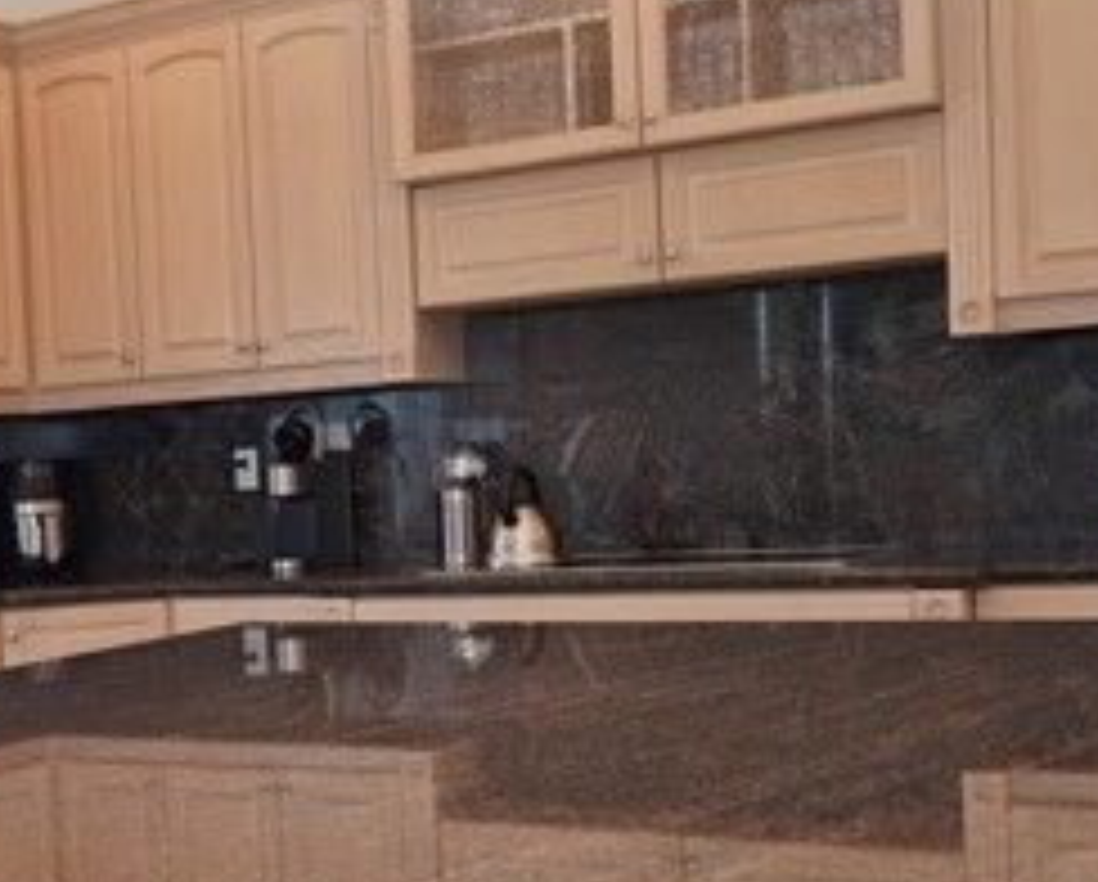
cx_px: 4
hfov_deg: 29.8
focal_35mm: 59
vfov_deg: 25.7
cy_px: 610
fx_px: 1920
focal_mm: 24
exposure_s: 1/60
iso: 250
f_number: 4
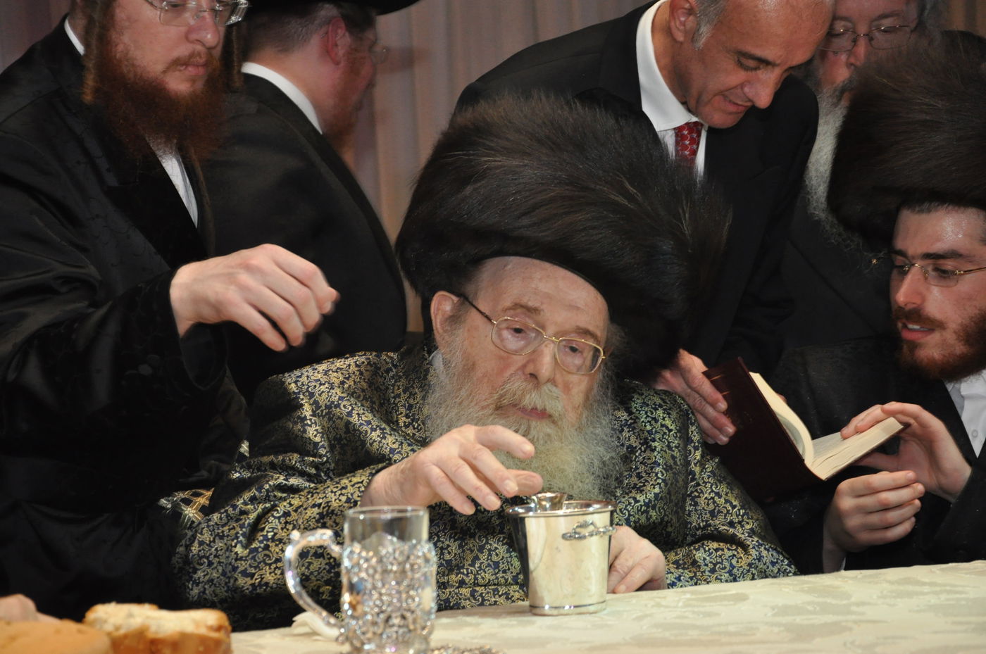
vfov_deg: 13.8
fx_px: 2707
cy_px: 327
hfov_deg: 20.6
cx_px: 493
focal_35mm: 99
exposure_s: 1/80
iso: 1000
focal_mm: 66
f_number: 6.3
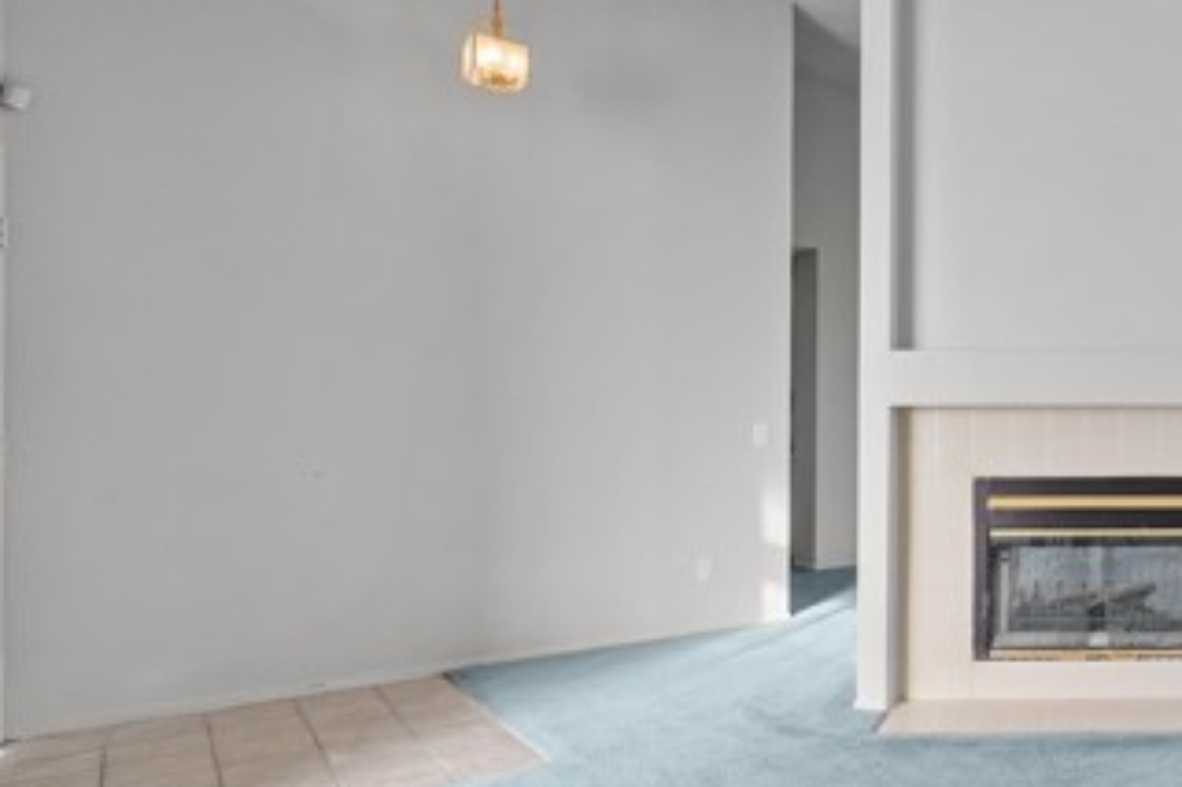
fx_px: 919
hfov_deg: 54.4
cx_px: 1123
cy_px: 416
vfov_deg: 46.3
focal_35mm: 28
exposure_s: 1/20
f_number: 6.3
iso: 250
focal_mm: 14
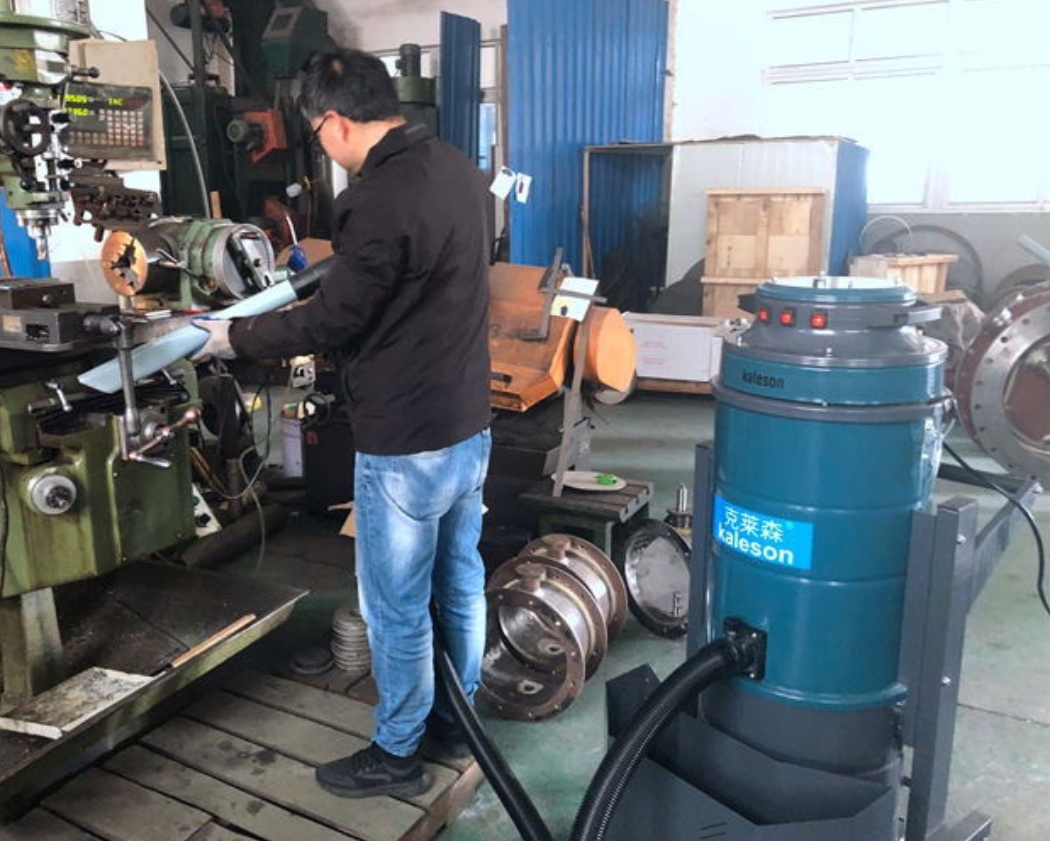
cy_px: 429
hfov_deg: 58.6
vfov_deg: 48.5
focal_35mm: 30
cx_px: 475
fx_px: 933
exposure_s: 1/60
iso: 400
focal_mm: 3.99
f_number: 1.8
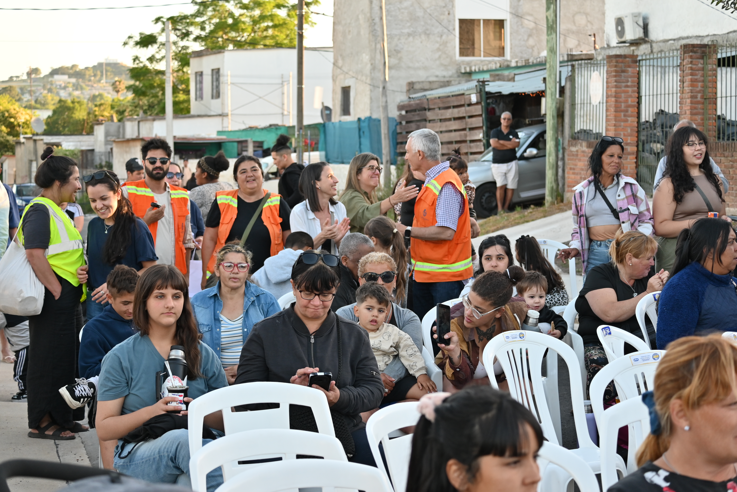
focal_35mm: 75
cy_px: 246
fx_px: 1535
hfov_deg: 27.0
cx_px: 368
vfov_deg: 18.2
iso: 250
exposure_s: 1/250
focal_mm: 50
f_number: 4.5
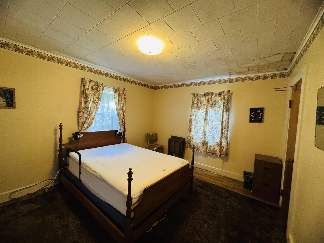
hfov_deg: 102.1
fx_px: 131
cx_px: 162
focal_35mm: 14
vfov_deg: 85.7
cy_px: 122
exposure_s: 1/60
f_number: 2.2
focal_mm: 2.22
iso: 500
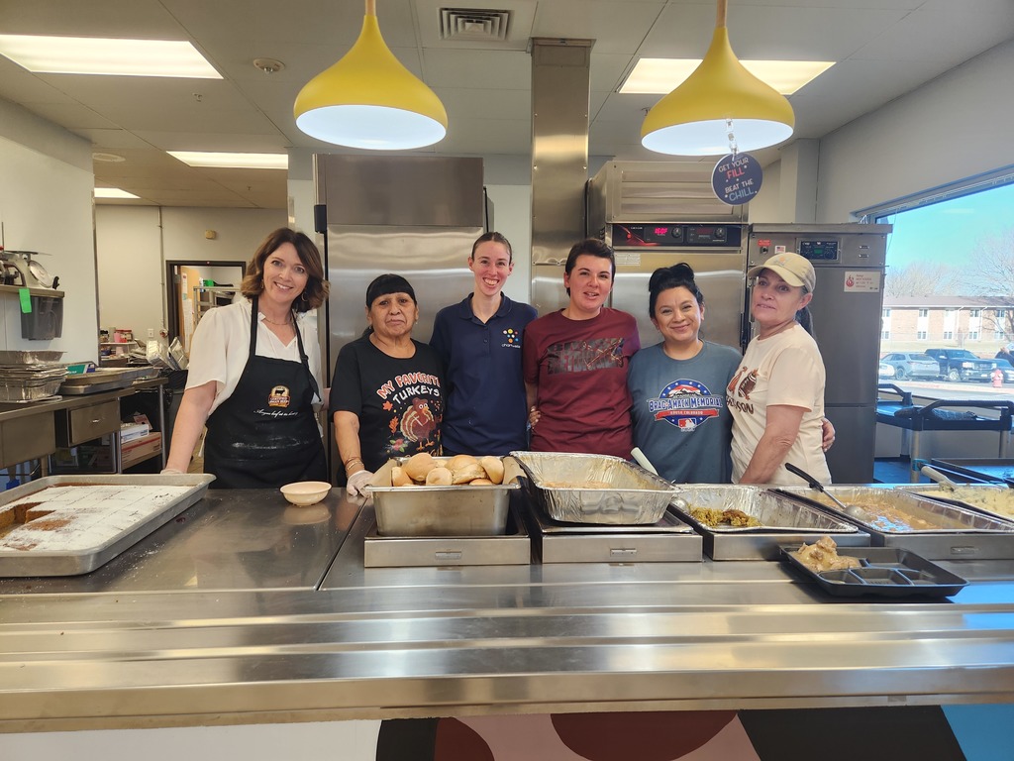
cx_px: 507
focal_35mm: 23
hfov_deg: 73.9
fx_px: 674
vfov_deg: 58.9
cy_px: 380
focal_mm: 5.4
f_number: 1.8
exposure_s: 1/120
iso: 125
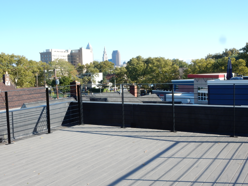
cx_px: 124
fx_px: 308
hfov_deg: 43.9
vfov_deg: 33.6
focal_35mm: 43
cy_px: 93
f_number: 8
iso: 125
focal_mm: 7.6
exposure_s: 1/125
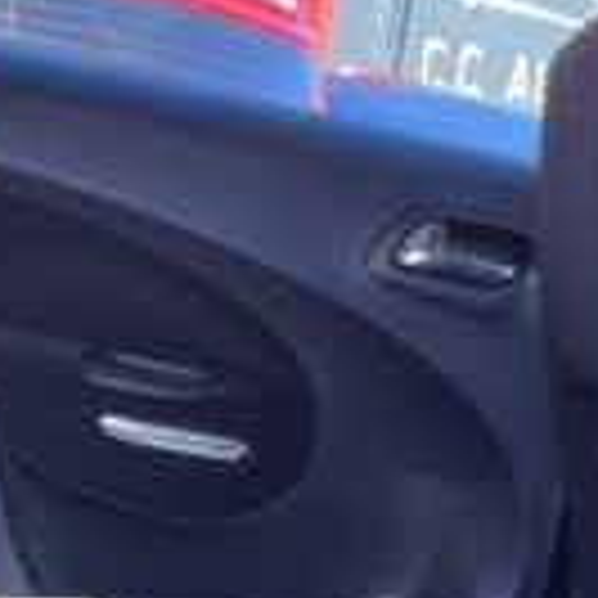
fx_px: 2130
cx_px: -151
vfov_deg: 15.7
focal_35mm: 109
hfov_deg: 15.3
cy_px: 602
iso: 40
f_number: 1.6
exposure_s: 1/122
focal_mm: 5.1
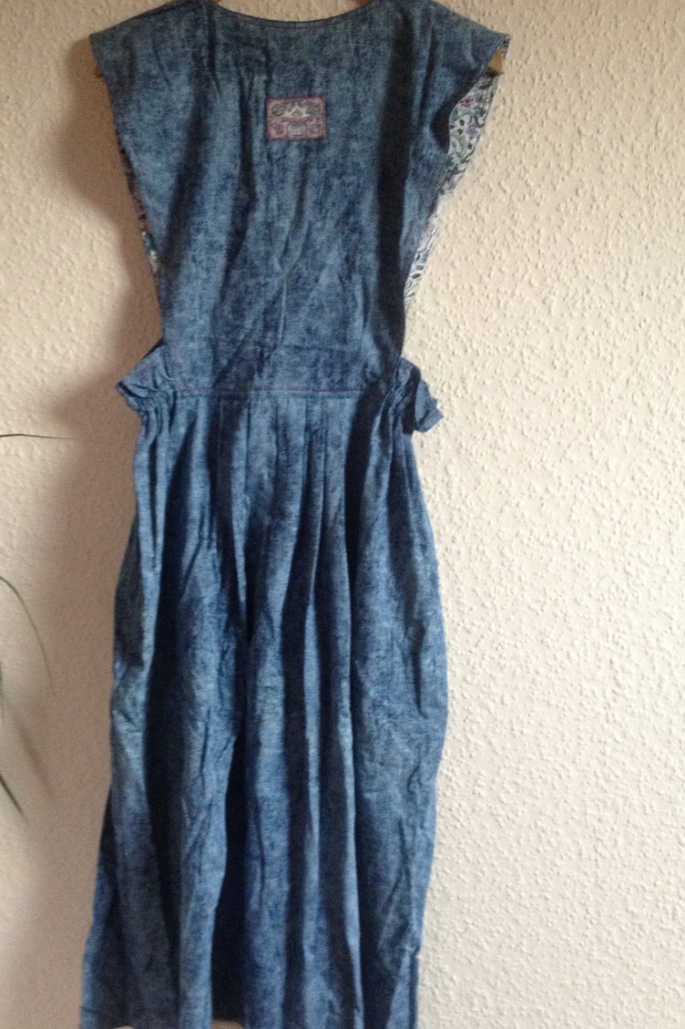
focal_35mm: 43
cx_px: 274
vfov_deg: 45.4
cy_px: 528
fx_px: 1228
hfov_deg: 31.1
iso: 320
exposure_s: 1/20
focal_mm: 4.28
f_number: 2.4
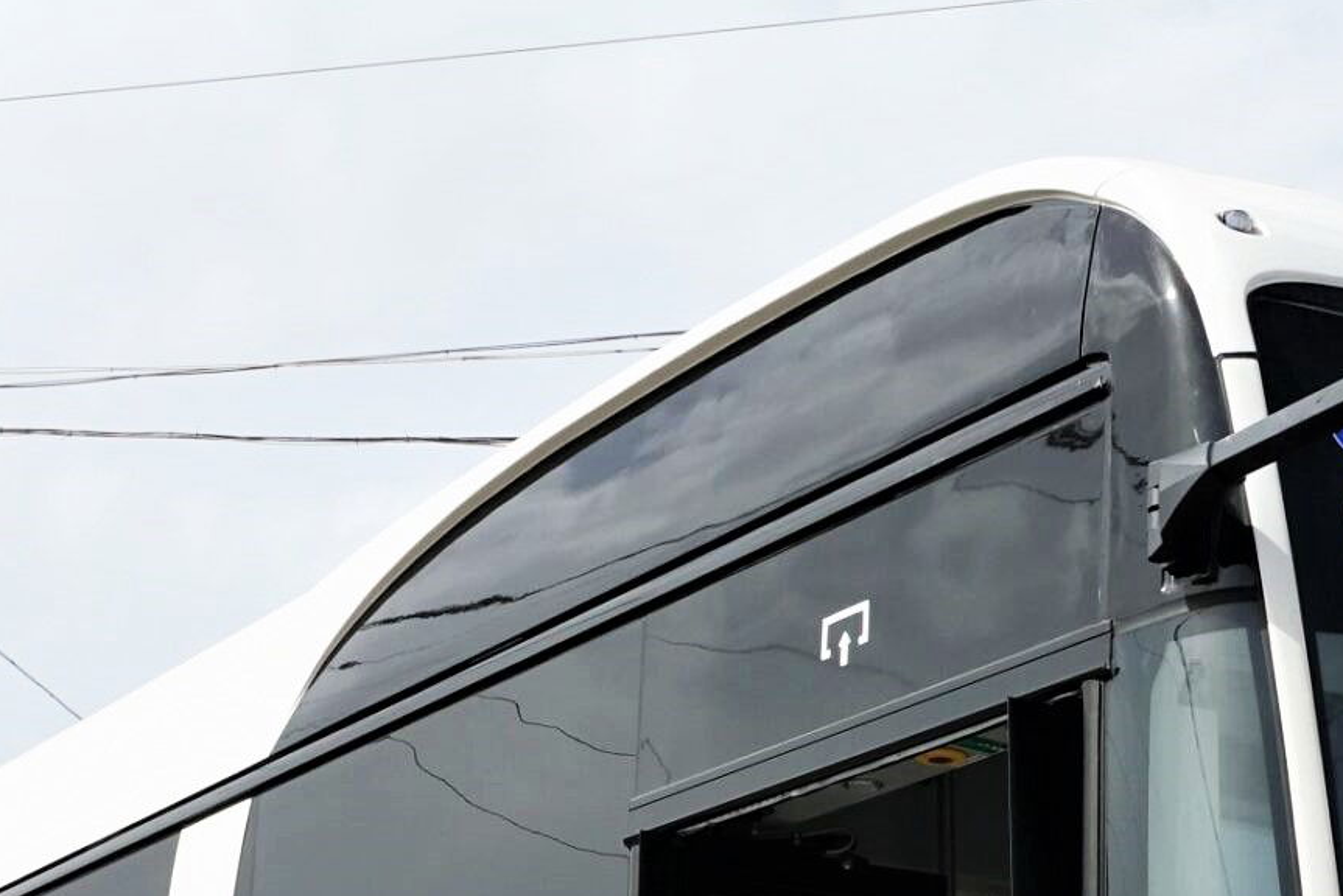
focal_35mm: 86
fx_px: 3209
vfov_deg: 15.1
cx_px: 764
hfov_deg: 23.6
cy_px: 1197
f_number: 4.5
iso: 100
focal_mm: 10.59
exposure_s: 1/1000
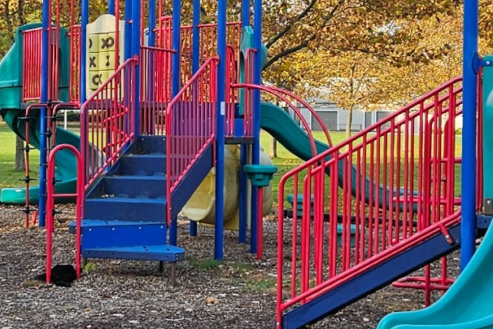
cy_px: 107
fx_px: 1383
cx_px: 203
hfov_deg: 20.2
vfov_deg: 13.5
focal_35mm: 101
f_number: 1.8
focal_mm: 5.4
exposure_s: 1/801
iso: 32
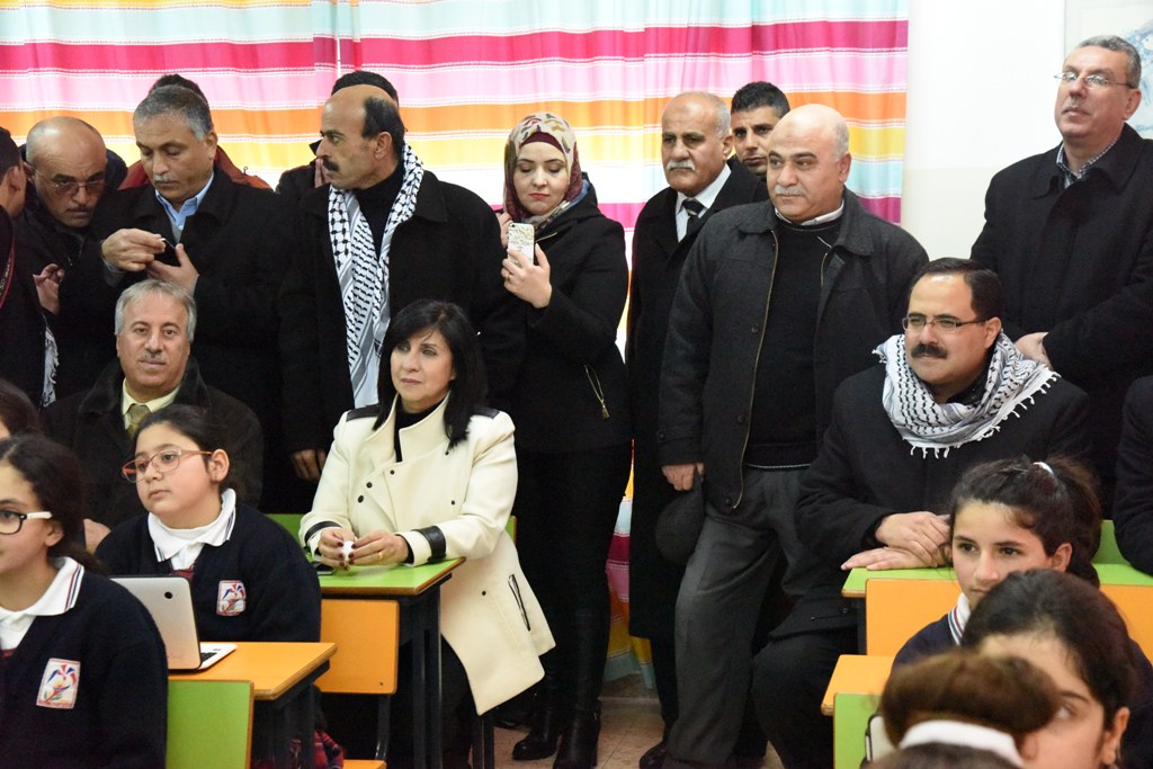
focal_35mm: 62
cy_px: 384
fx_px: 1986
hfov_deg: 32.4
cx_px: 576
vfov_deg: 21.9
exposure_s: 1/250
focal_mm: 62
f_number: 8
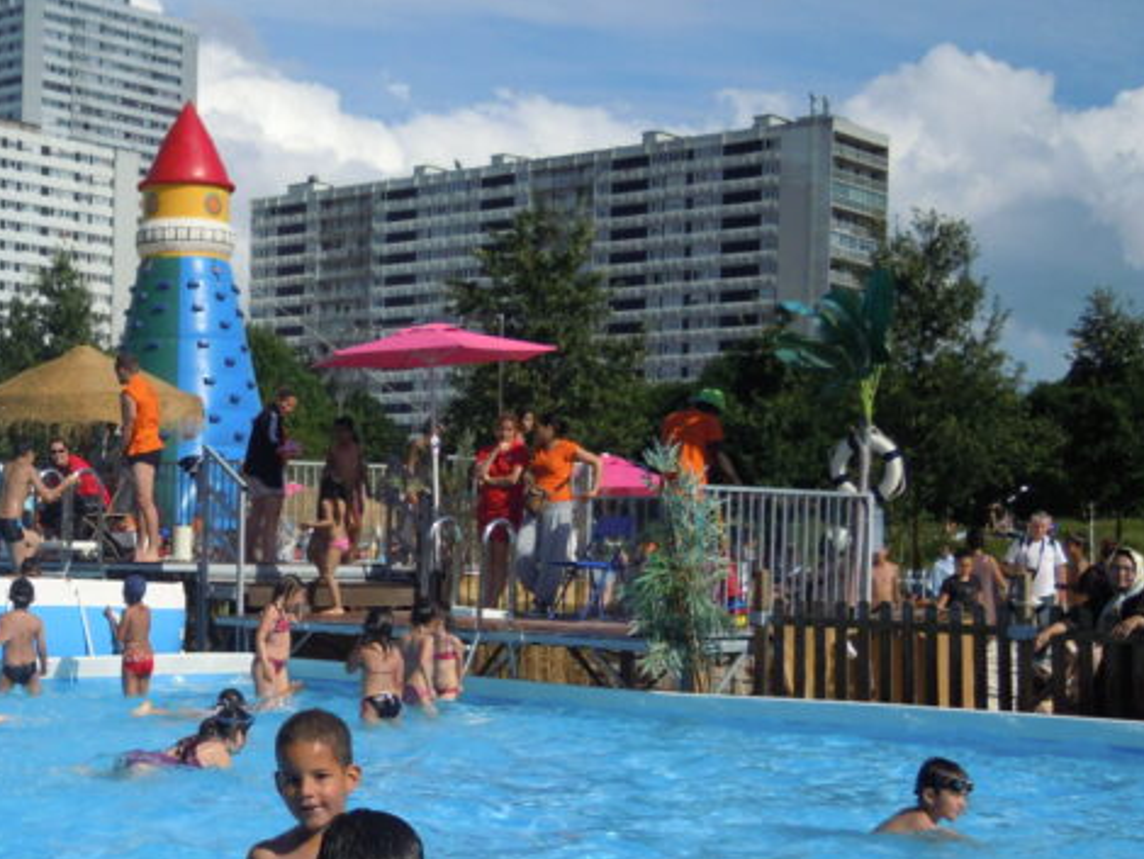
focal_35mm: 61
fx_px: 2017
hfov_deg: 30.6
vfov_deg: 23.8
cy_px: 659
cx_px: 178
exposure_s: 1/400
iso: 100
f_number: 7.6
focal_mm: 5
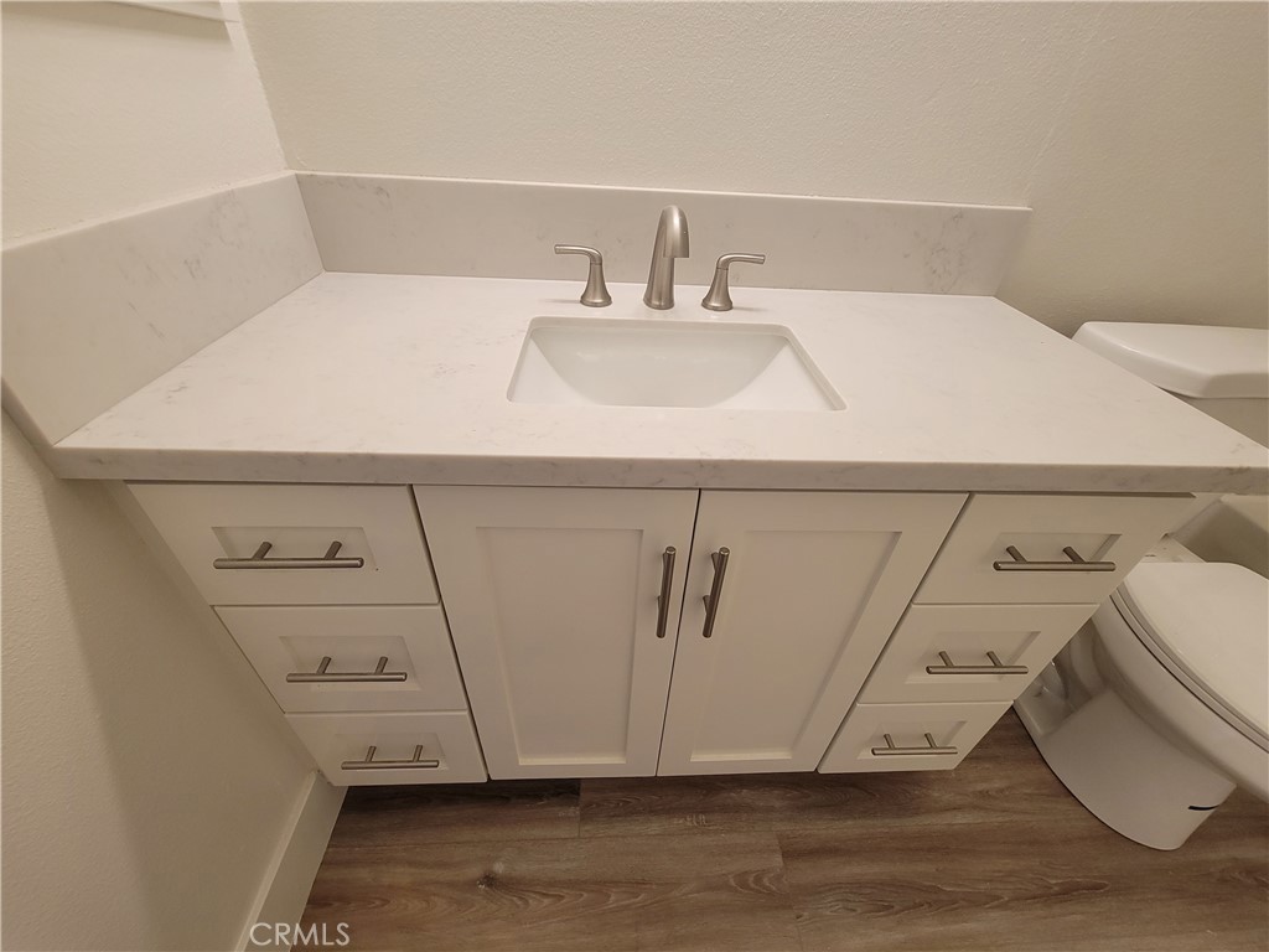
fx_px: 477
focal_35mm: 13
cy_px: 476
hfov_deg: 106.2
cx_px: 634
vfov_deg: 89.9
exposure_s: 1/60
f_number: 2.2
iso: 200
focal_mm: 2.2
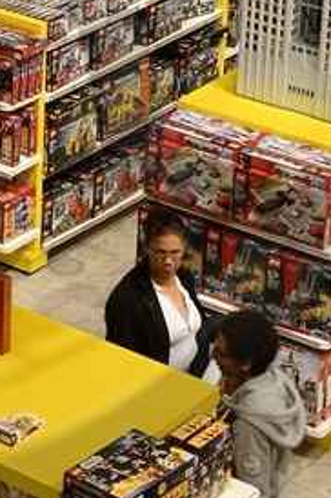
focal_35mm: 140
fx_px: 1936
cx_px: -149
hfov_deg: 9.5
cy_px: -27
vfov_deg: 14.4
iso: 1600
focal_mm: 24
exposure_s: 1/50
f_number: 6.3
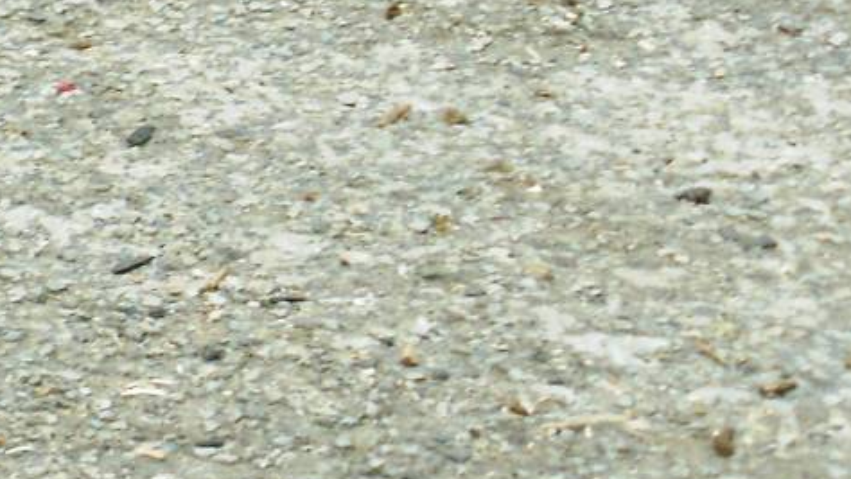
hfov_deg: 7.1
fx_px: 6727
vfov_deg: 4.0
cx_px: -540
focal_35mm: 298
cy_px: -402
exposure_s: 1/125
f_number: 4.8
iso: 100
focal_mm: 14.2
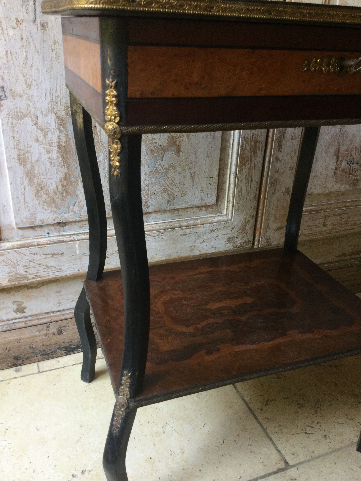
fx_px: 431
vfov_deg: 58.4
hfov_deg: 45.4
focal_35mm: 31
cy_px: 240
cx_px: 180
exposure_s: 1/33
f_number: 2.4
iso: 125
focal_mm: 3.3
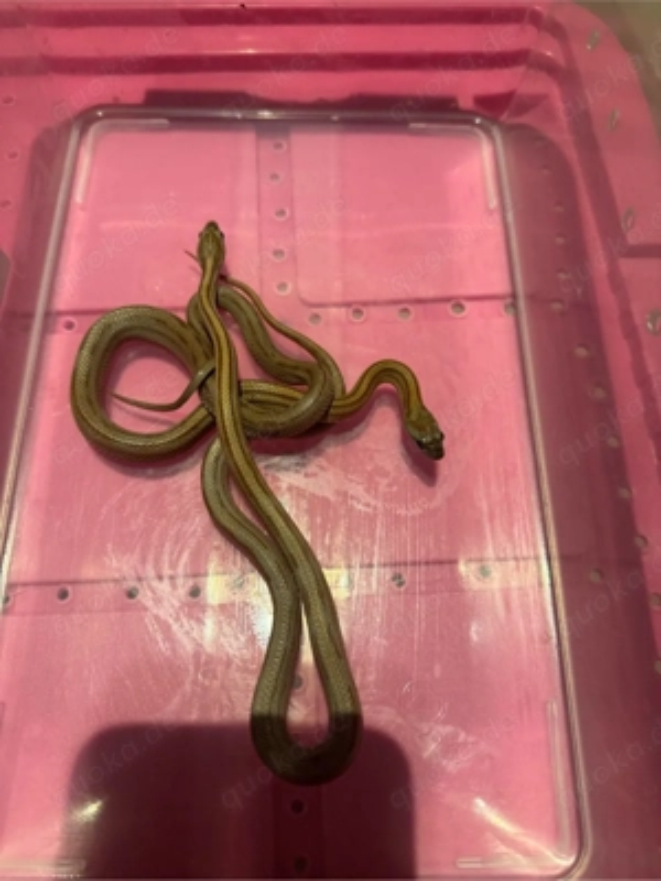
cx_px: 330
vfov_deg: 71.6
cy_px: 440
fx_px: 611
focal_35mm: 24
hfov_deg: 56.8
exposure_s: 1/50
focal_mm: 6.76
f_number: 1.78
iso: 200
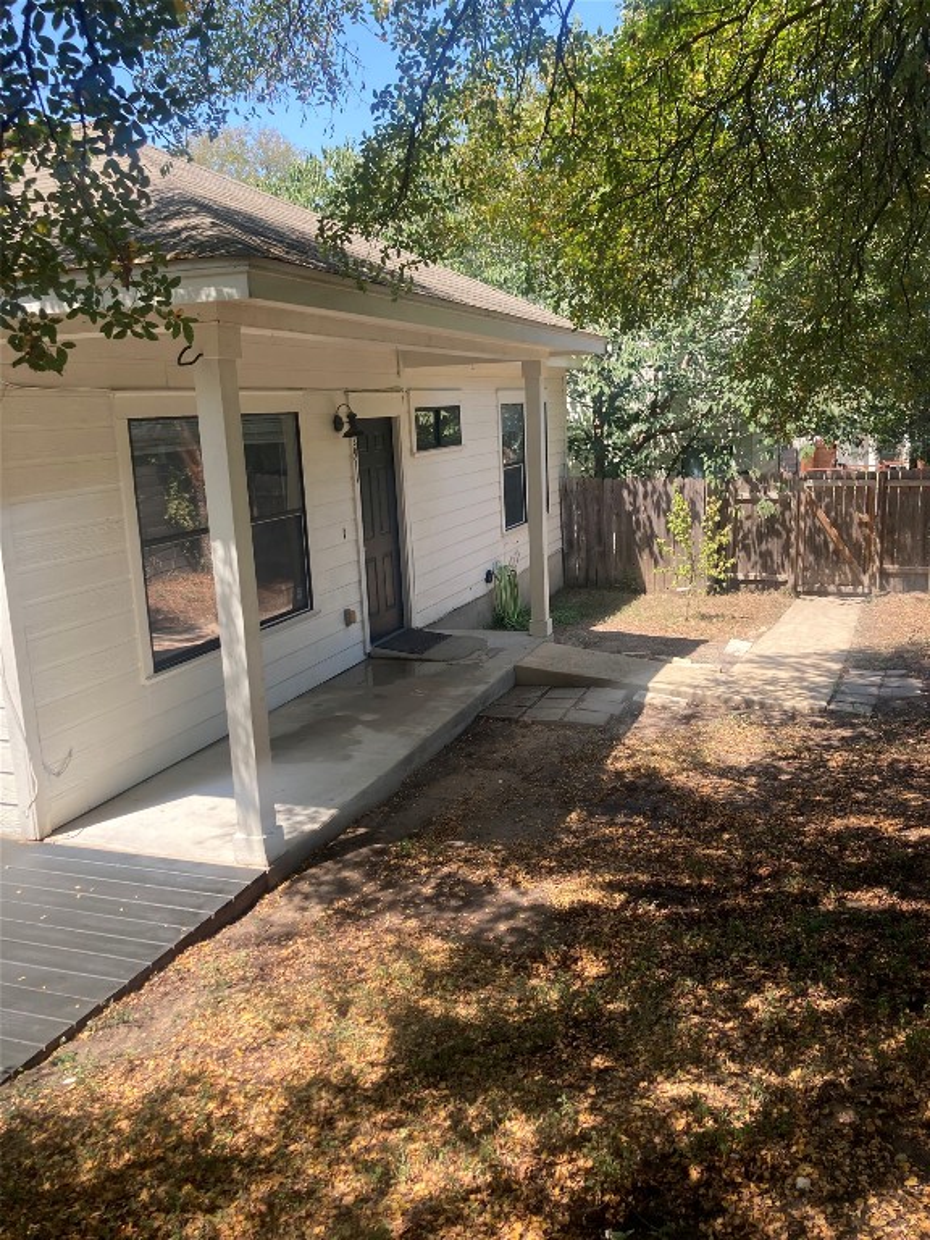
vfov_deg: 63.4
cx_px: 465
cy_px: 620
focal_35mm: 28
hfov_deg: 49.7
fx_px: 1003
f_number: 1.8
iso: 20
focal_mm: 3.99
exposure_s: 1/378
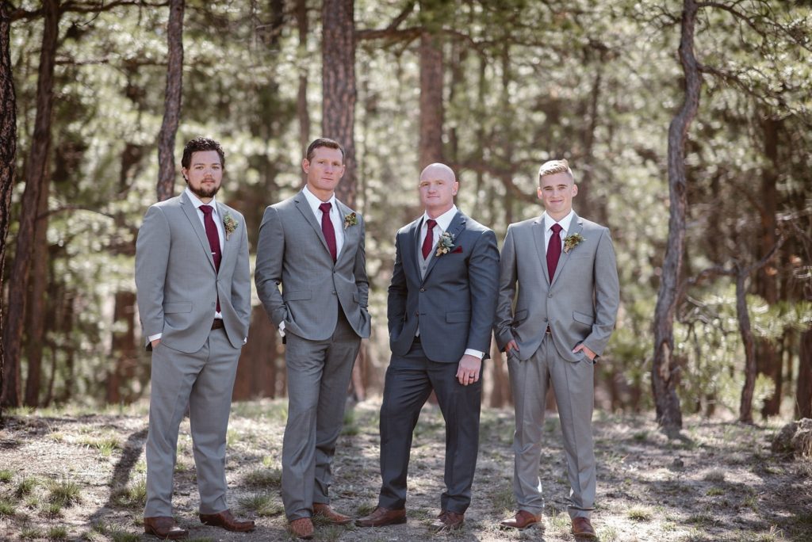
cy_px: 271
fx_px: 1918
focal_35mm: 85
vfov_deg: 16.1
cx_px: 406
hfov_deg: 23.9
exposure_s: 1/1000
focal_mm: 85
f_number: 1.8
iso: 200
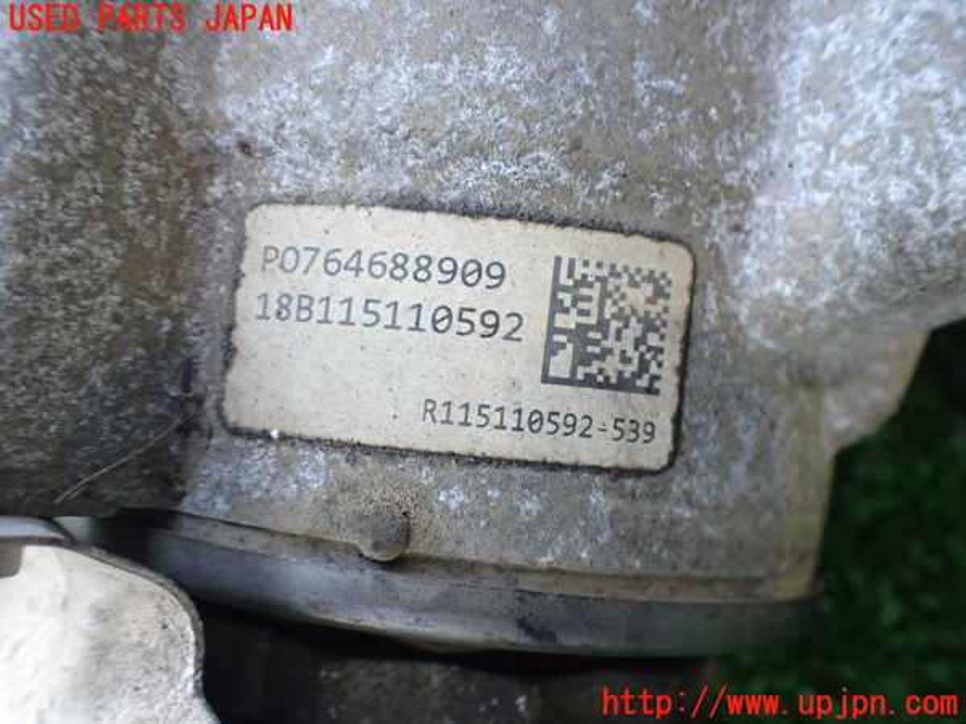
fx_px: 837
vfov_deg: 46.8
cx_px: 483
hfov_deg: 60.0
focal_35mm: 30
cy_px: 362
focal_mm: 5.4
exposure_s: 1/125
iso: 400
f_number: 2.3
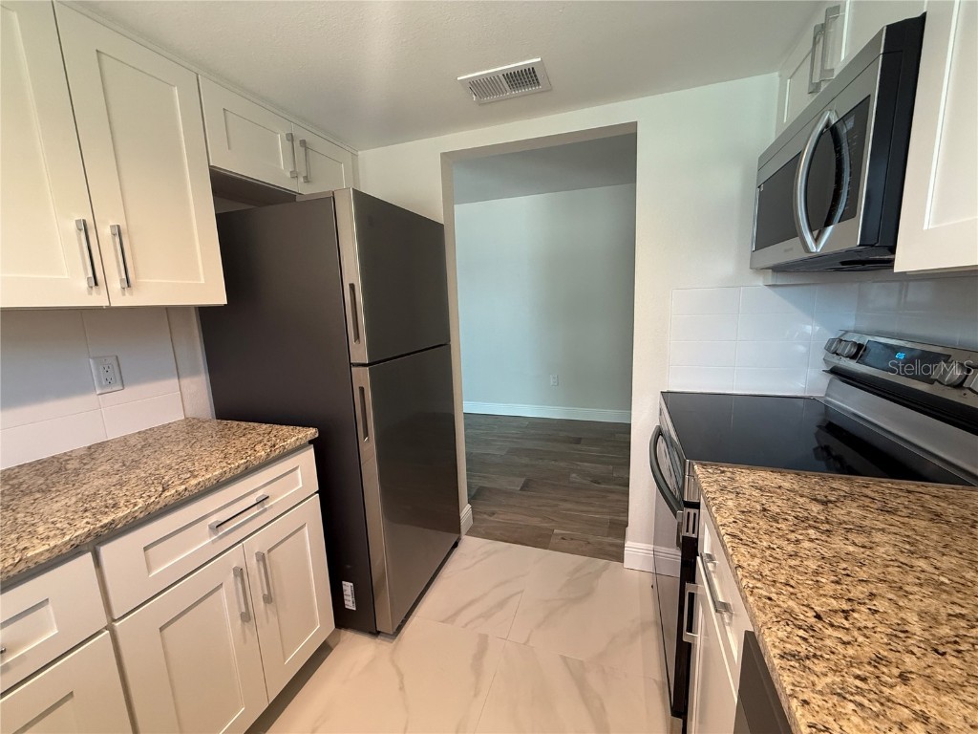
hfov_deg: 102.1
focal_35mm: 14
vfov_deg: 85.7
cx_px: 489
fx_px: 396
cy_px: 367
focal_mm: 2.22
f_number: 2.2
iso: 250
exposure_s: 1/120
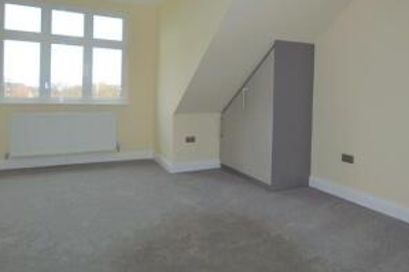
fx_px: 272
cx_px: 218
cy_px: 95
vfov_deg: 52.2
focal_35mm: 24
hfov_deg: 73.7
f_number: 3.5
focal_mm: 10
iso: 400
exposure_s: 1/60
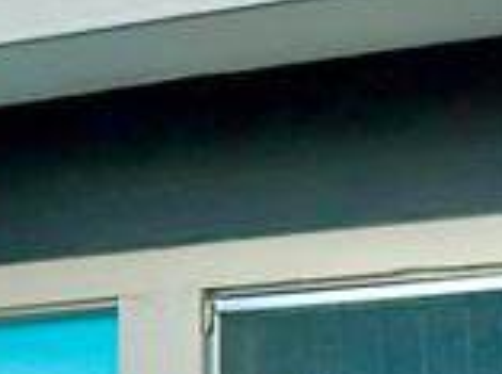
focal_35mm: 314
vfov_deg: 4.7
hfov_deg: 6.2
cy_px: 473
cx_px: -502
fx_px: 4543
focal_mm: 6.76
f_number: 1.78
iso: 64
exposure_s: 1/601
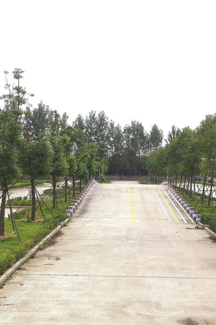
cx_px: 129
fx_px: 441
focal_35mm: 49
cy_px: 162
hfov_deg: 27.5
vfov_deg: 40.3
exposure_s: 1/862
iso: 80
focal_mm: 3.85
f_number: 2.8
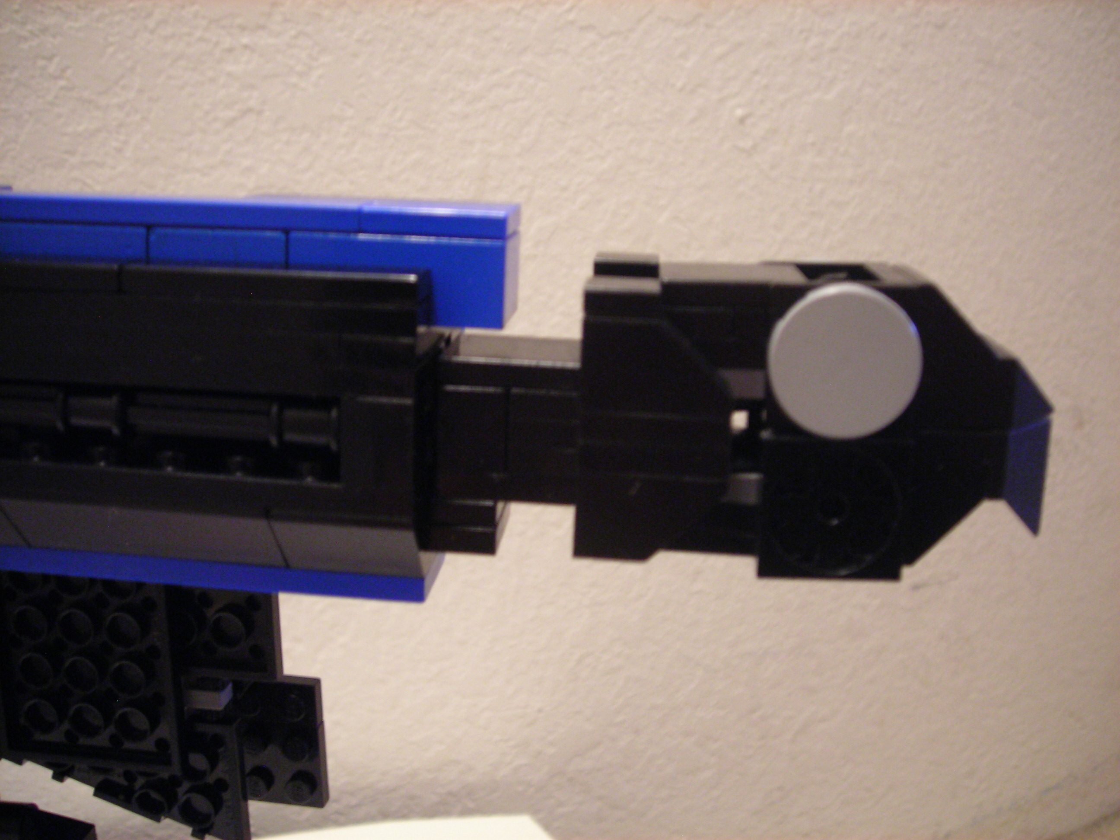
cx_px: 560
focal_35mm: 38
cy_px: 420
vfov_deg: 37.7
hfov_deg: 49.0
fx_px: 1229
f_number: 3.2
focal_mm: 6.3
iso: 200
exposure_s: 1/2.3
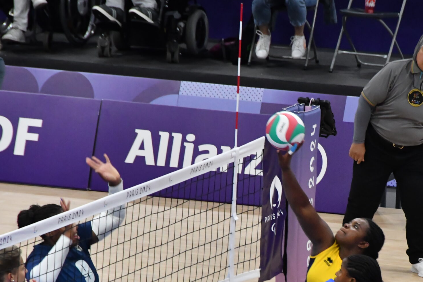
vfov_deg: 2.6
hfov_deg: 4.0
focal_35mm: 521
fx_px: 6122
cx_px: 325
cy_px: 237
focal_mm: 200
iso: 3200
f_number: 10
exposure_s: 1/400
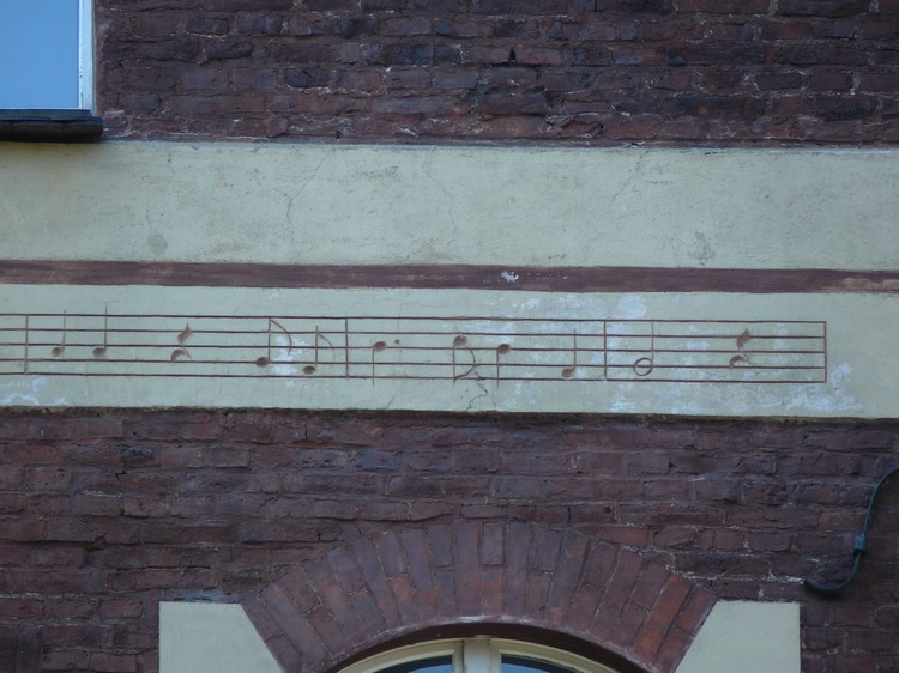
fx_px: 10904
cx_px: 450
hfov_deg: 4.7
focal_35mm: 420
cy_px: 336
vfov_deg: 3.5
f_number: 3.7
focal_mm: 88.8
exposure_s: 1/100
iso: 100
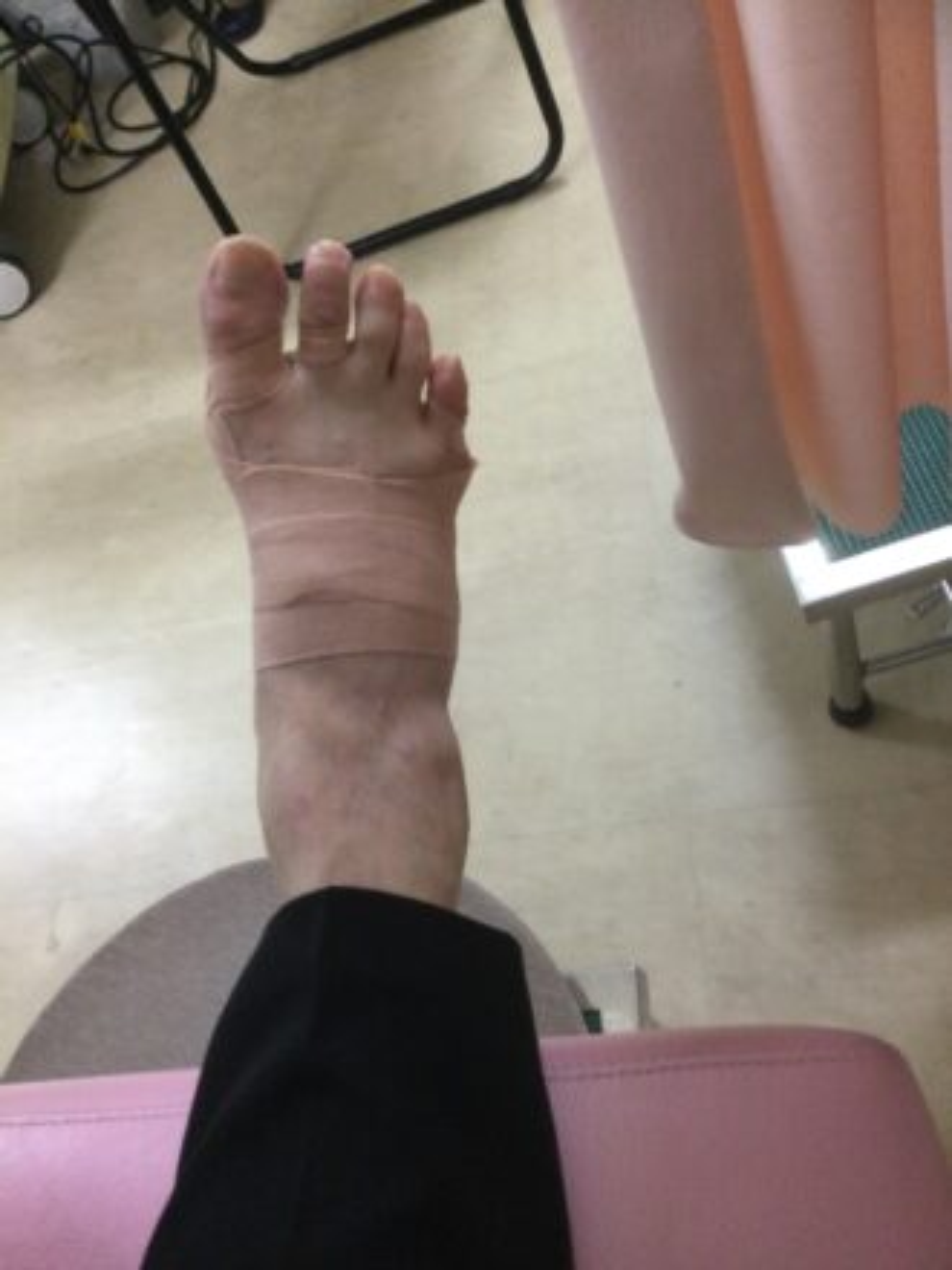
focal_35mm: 31
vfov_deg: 58.4
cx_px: 476
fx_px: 1137
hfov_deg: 45.4
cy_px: 635
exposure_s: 1/30
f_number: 2.4
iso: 125
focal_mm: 3.3
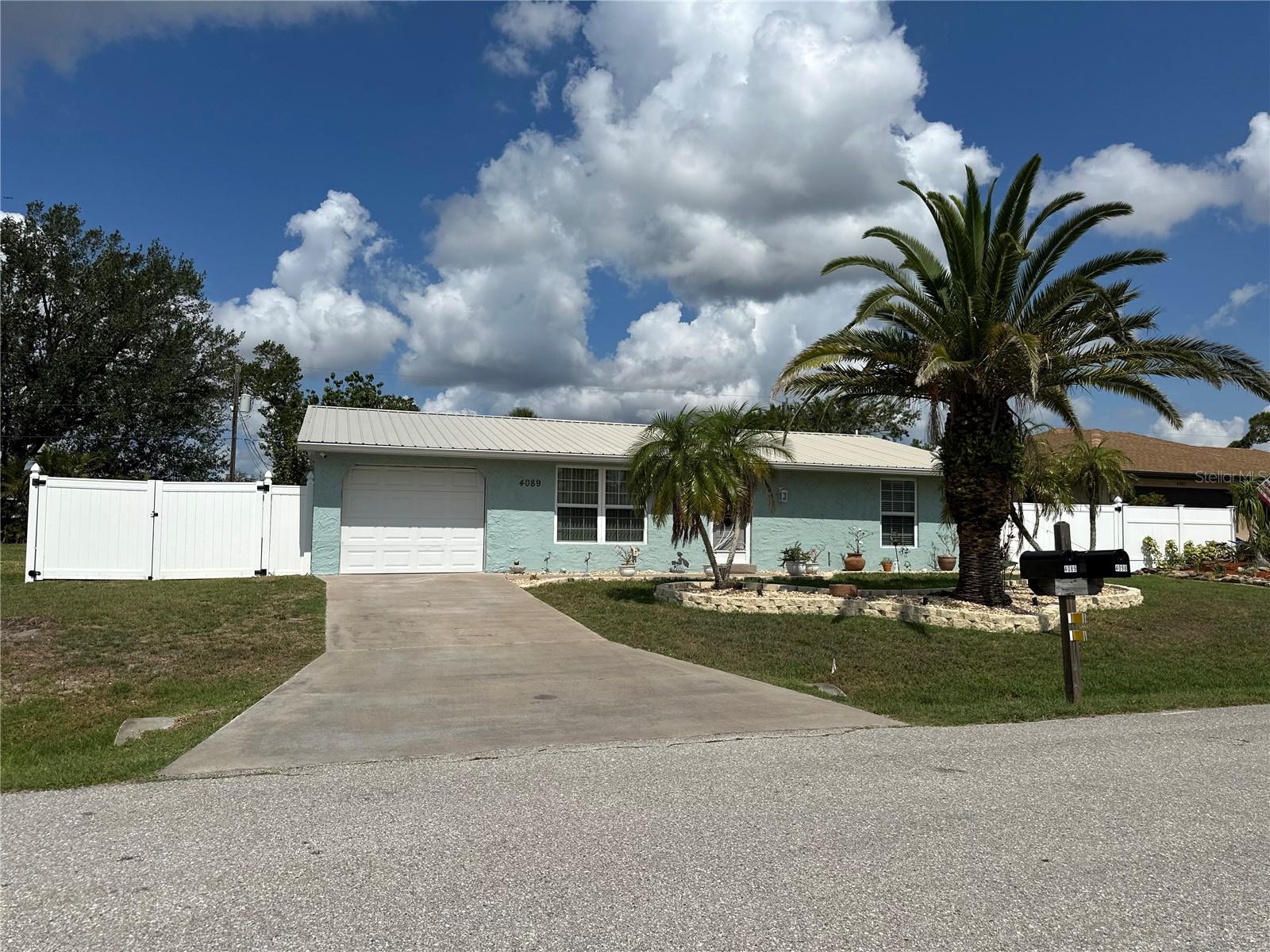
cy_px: 476
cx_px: 635
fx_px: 881
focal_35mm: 24
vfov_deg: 56.8
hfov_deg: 71.6
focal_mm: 6.86
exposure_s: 1/12048
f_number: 1.78
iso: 80
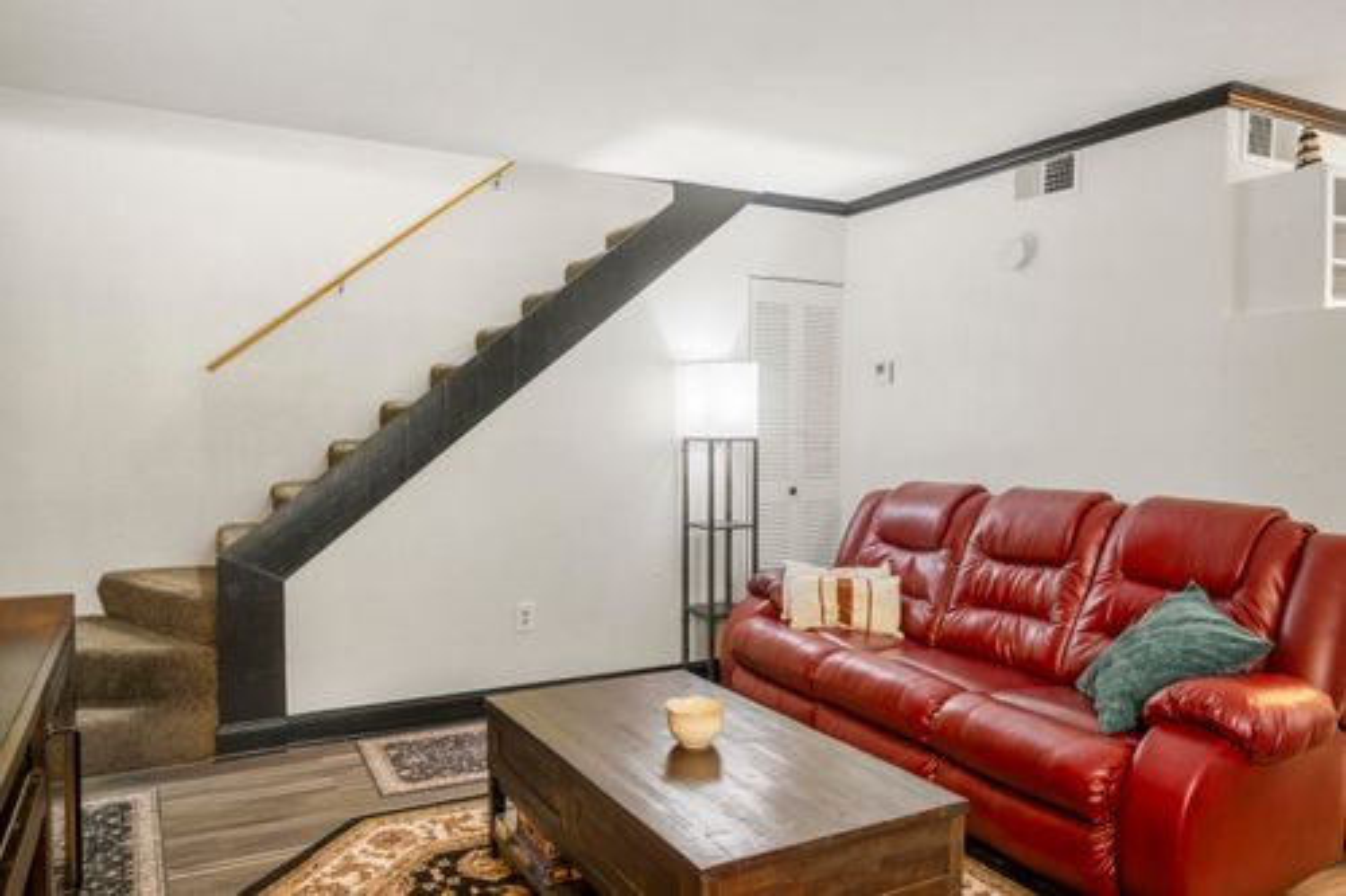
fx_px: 897
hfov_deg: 73.8
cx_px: 673
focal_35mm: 24
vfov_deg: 53.1
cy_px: 448
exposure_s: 1/2
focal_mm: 16
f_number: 8
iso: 400
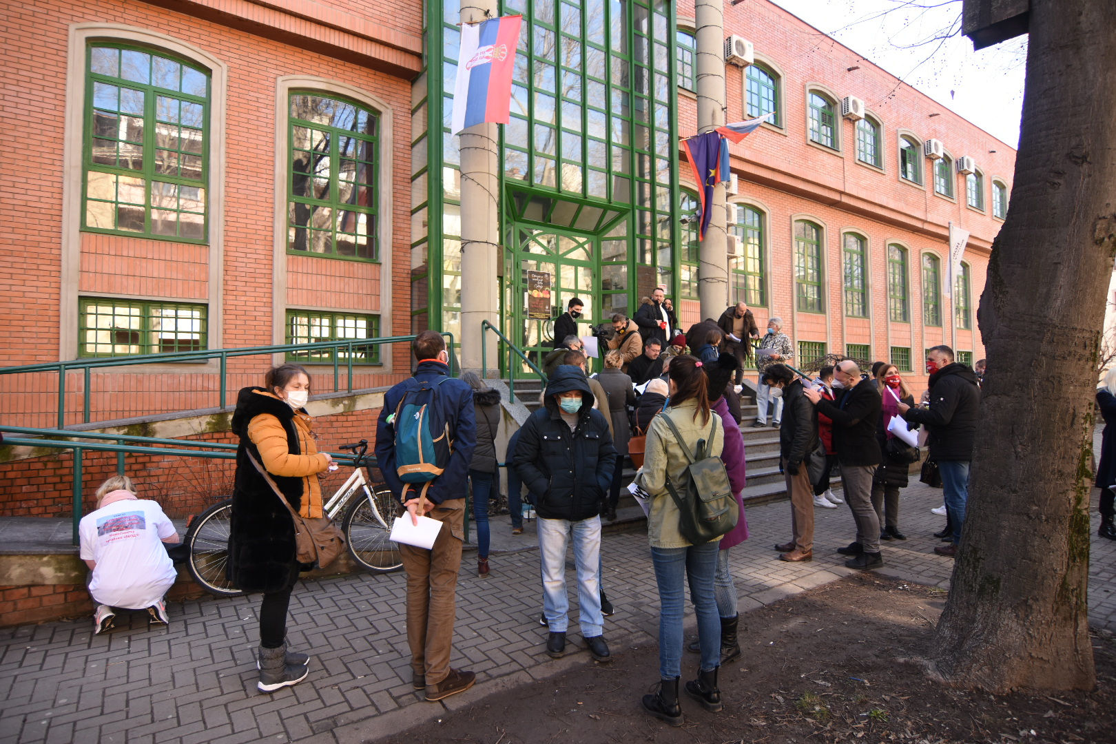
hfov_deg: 90.0
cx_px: 558
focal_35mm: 18
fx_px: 558
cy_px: 372
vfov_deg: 67.4
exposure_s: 1/250
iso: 400
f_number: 4
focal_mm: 12
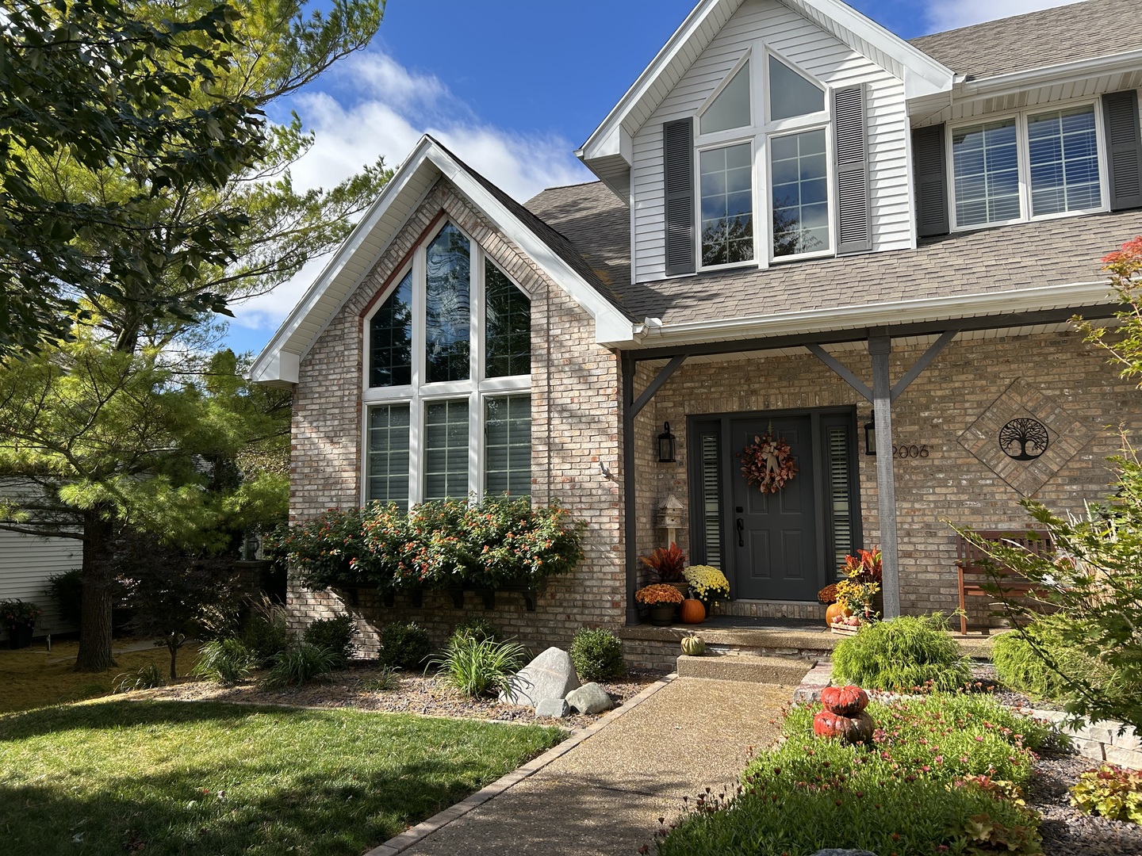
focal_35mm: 26
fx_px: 858
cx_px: 571
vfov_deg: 53.1
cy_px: 428
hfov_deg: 67.3
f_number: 1.5
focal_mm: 5.7
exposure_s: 1/2208
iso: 50
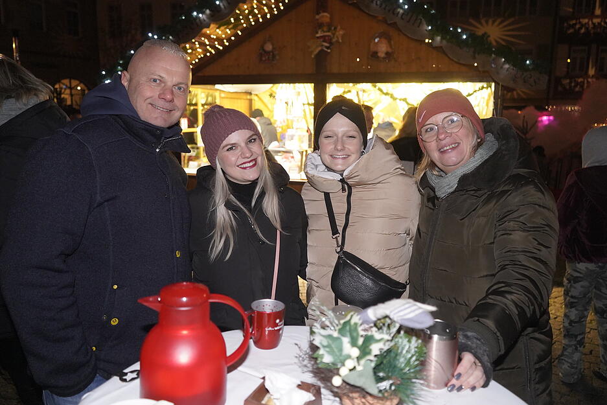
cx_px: 304
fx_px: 472
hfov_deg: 65.5
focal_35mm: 28
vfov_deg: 46.4
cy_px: 202
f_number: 3.5
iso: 6400
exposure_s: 1/160
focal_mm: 28
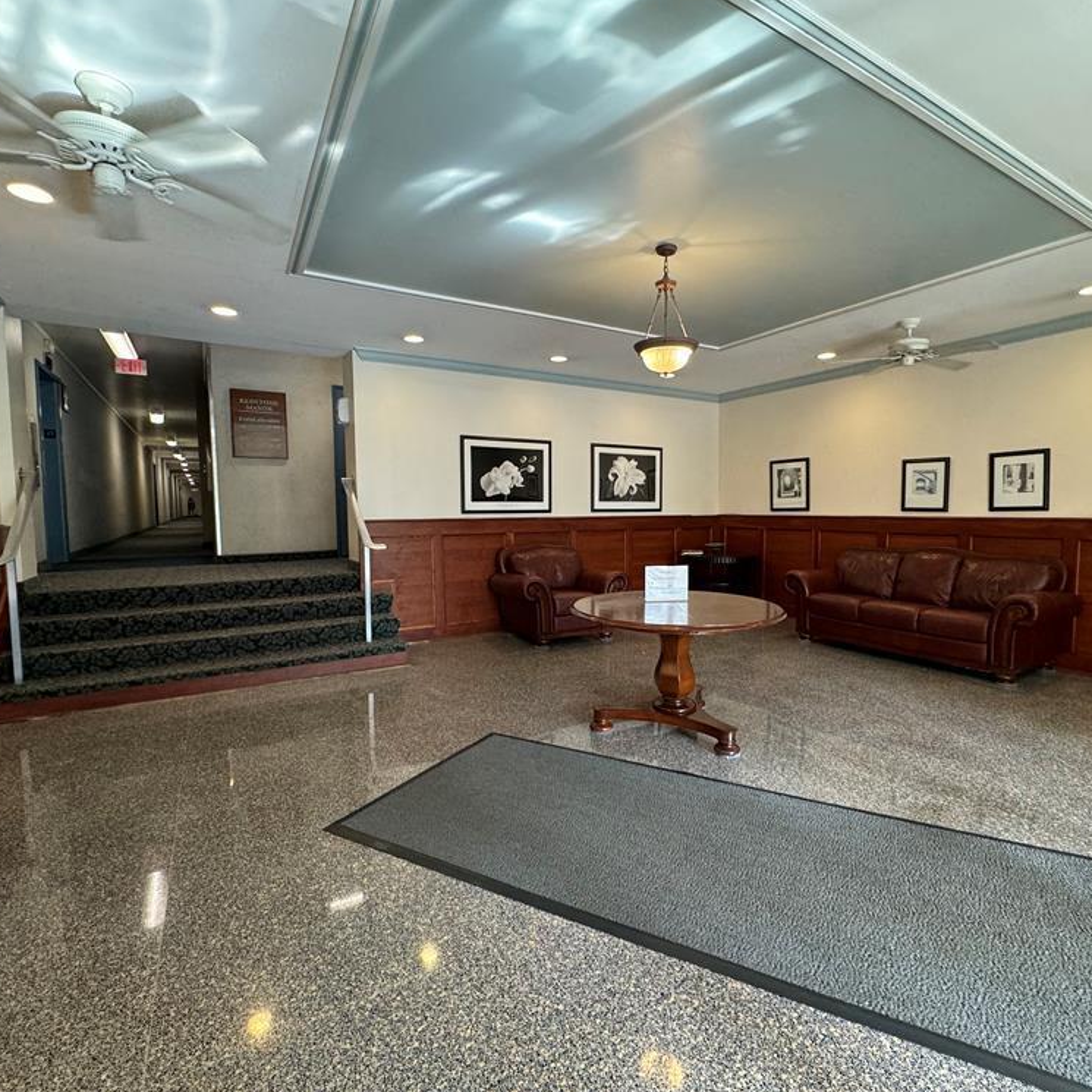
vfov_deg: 84.0
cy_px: 550
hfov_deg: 83.8
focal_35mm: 17
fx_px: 607
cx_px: 588
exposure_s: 1/60
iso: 200
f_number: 2.2
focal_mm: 2.22
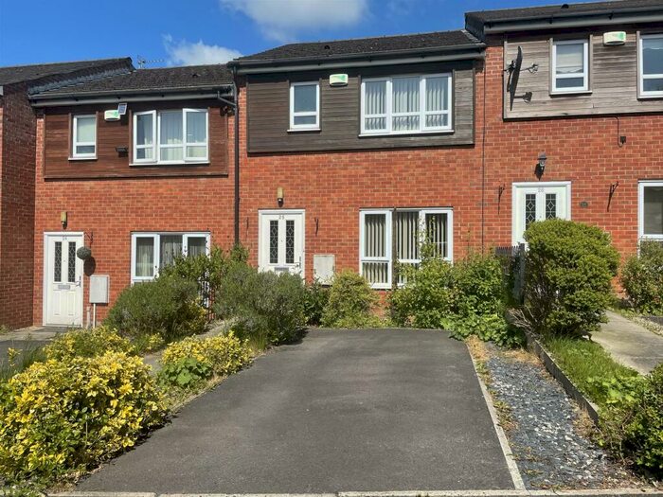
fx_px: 498
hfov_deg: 67.3
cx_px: 332
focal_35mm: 26
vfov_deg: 53.1
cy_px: 248
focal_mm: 4.2
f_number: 1.6
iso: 32
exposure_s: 1/3861
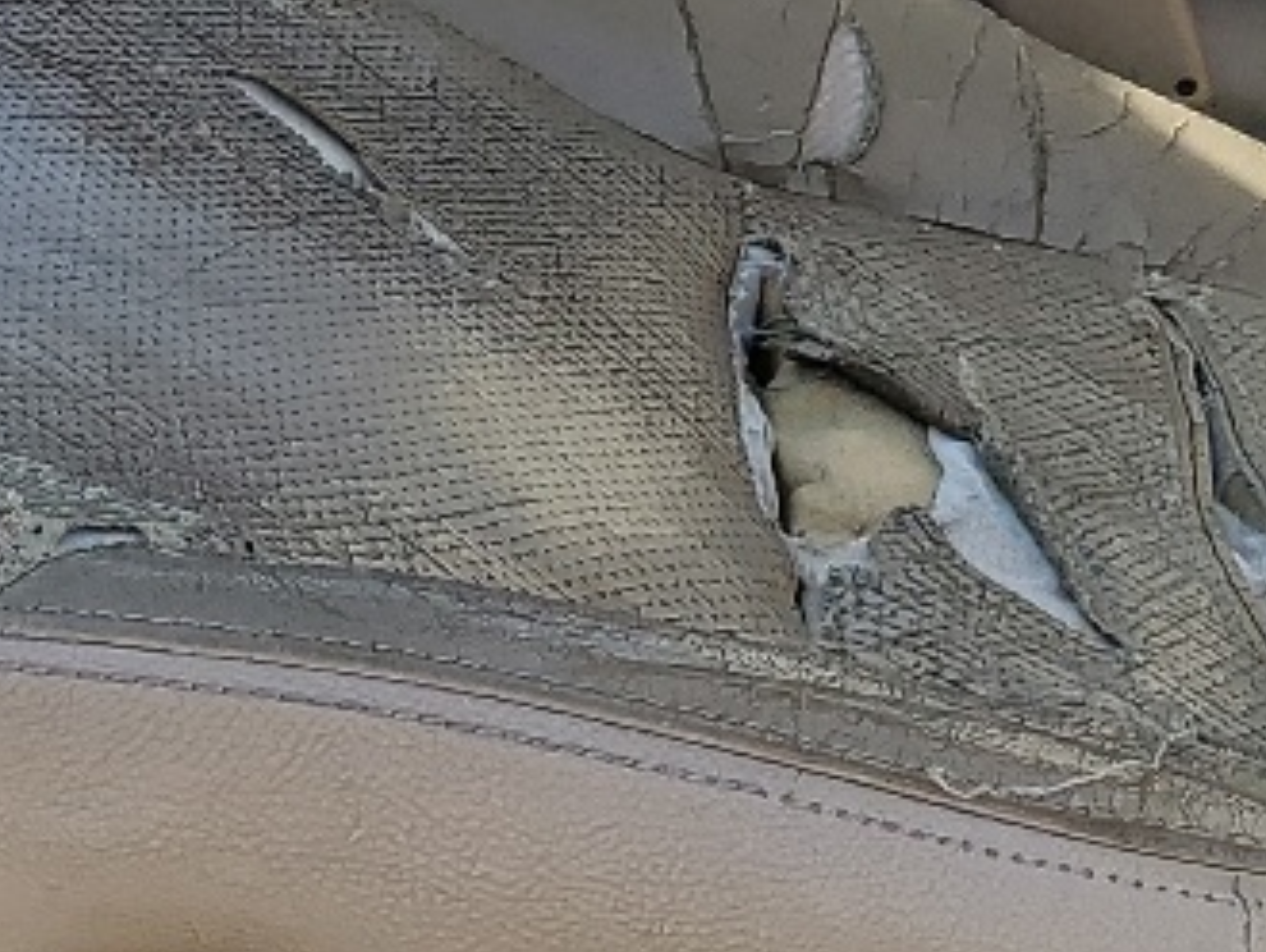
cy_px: -468
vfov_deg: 11.3
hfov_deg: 15.6
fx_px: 4612
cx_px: 614
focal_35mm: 126
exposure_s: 1/833
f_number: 1.5
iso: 50
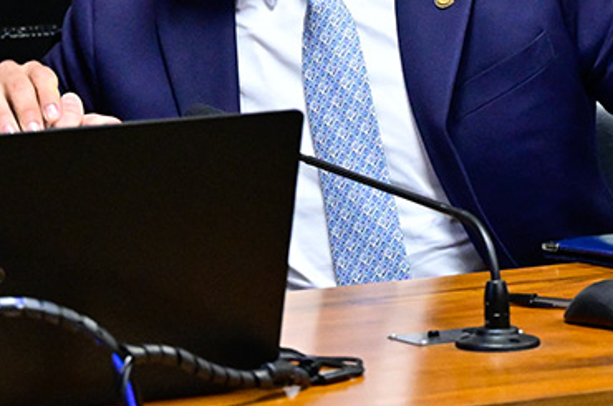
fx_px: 4146
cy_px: -17
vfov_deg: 5.6
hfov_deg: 8.5
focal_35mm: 244
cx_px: 222
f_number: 3.5
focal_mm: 70
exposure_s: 1/200
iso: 4000
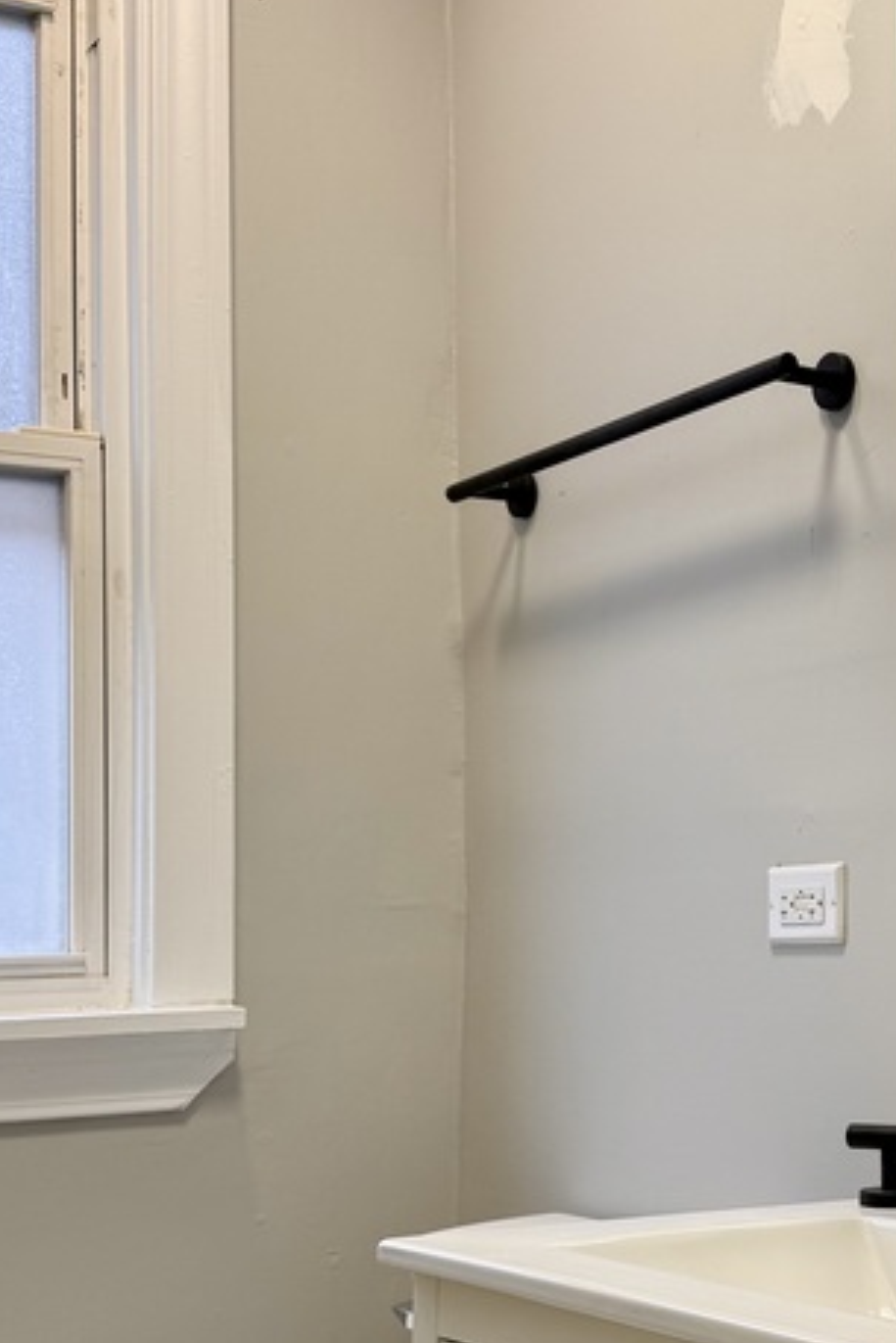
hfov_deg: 22.5
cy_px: 779
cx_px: 805
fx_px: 2201
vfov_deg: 33.9
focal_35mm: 59
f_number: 1.78
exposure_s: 1/120
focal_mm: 6.76
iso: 64
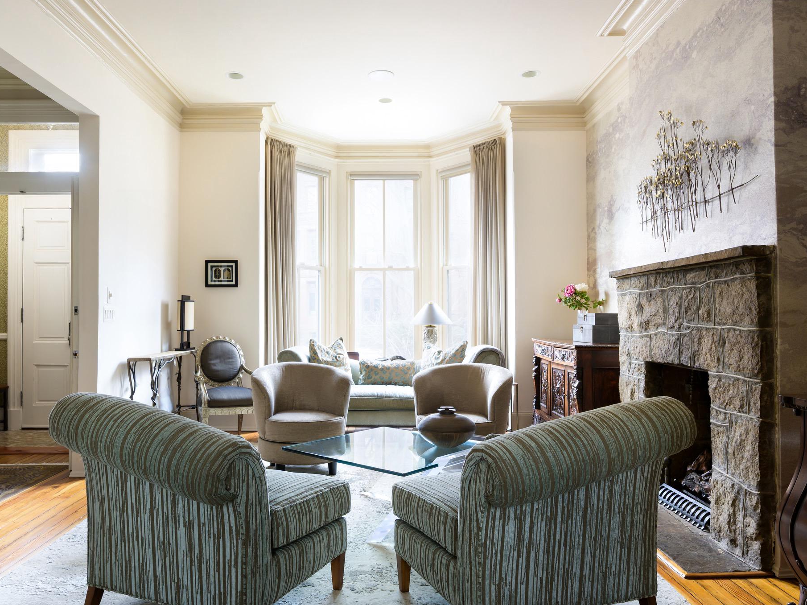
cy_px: 303
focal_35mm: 26
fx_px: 595
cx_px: 375
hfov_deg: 68.2
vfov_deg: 53.9
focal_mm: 23.5
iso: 800
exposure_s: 1/50
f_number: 13
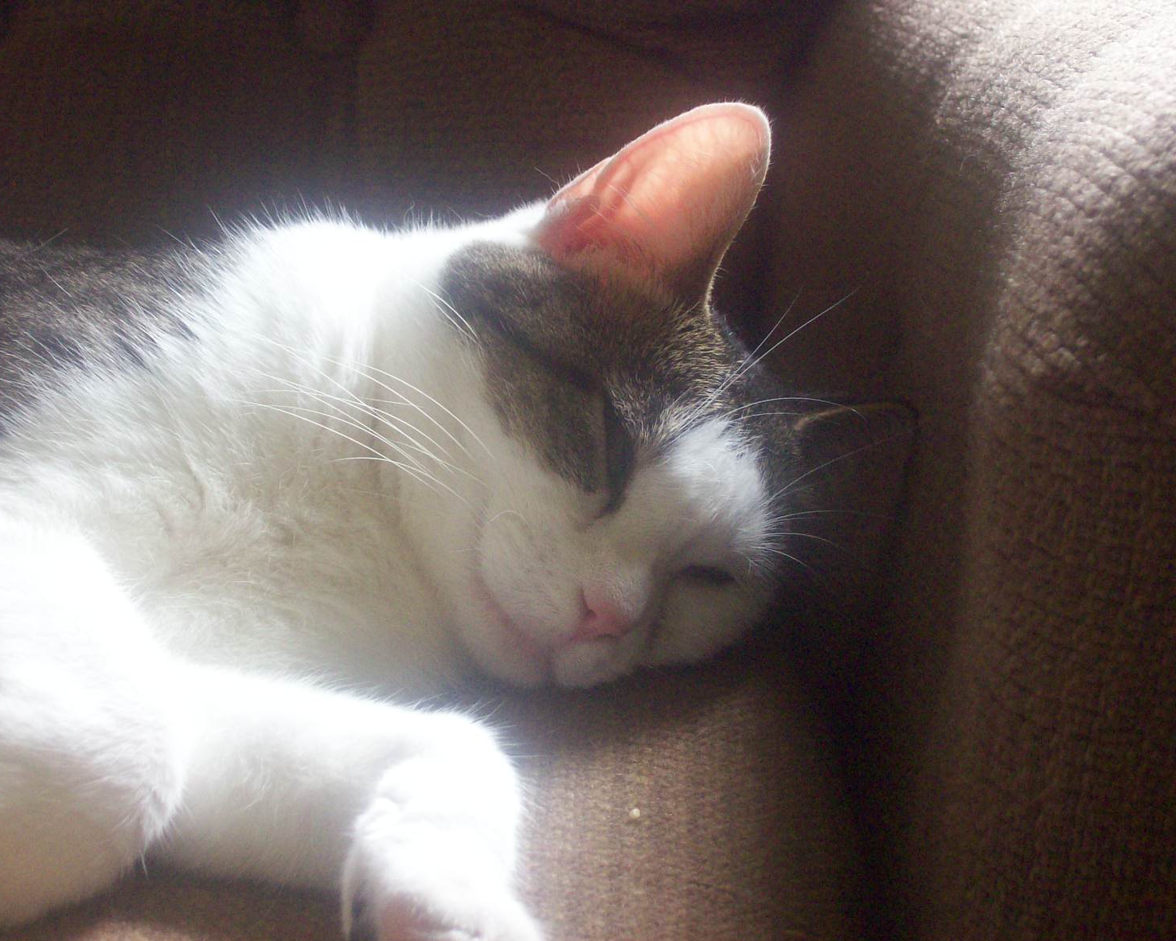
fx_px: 2576
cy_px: 465
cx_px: 577
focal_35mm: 74
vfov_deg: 20.7
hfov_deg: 25.7
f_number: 3.8
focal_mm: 11.6
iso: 160
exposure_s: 1/8.21
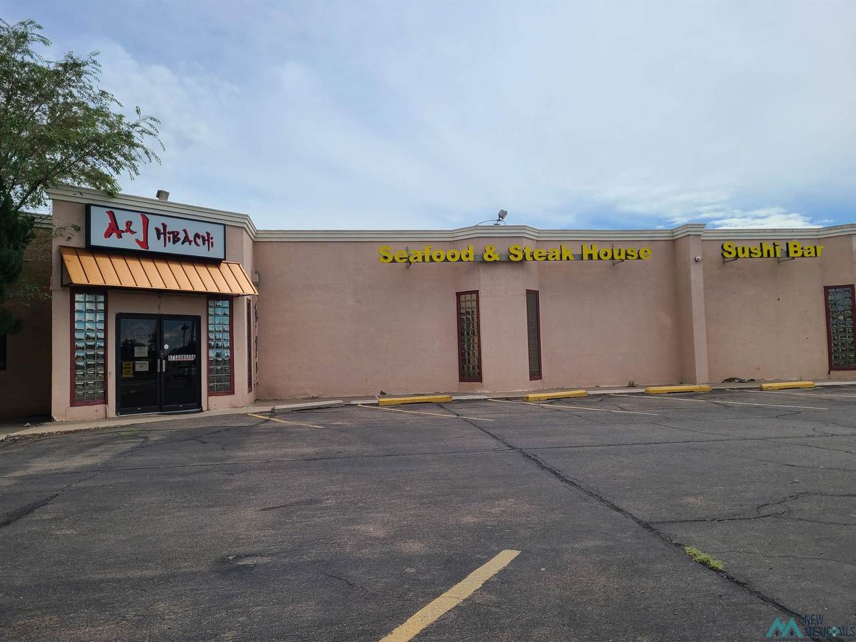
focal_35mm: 26
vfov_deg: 53.1
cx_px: 428
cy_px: 321
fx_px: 643
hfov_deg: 67.3
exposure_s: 1/3707
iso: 40
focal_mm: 5.4
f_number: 1.8
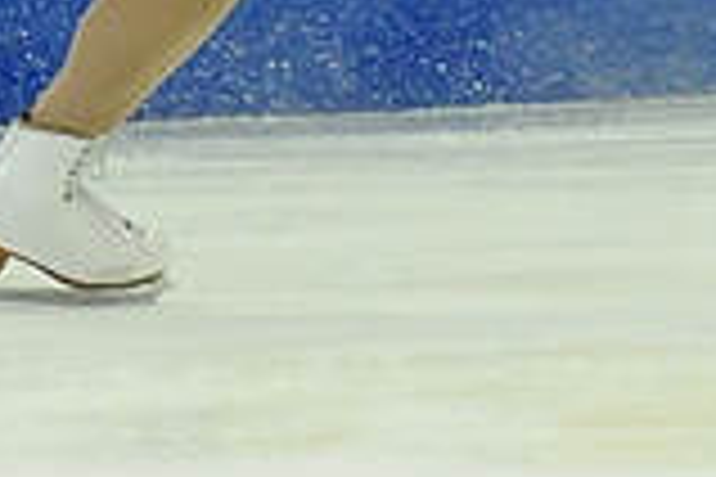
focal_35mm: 1505
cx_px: -54
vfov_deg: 0.9
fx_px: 29930
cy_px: -70
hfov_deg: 1.4
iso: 3200
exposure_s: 1/800
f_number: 5.6
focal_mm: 200
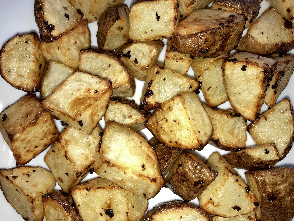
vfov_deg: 49.7
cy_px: 110
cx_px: 147
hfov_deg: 63.4
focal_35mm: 28
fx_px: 238
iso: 20
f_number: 1.8
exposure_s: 1/165
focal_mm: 3.99
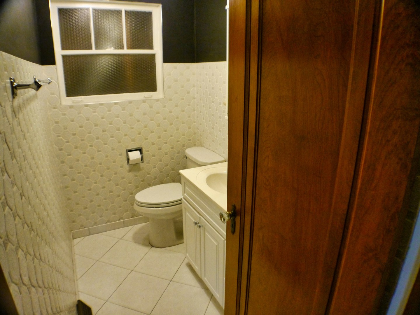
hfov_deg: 63.4
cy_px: 158
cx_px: 210
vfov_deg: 49.7
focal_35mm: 28
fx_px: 340
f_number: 3.5
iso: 1250
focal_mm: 14
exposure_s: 1/60
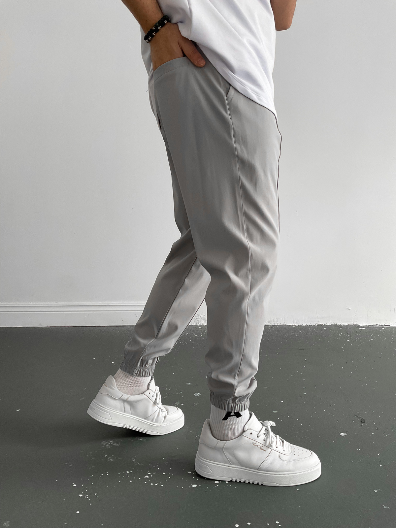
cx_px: 198
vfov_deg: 61.7
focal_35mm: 29
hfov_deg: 48.2
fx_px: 442
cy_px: 264
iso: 64
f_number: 1.8
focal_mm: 3
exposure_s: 1/90
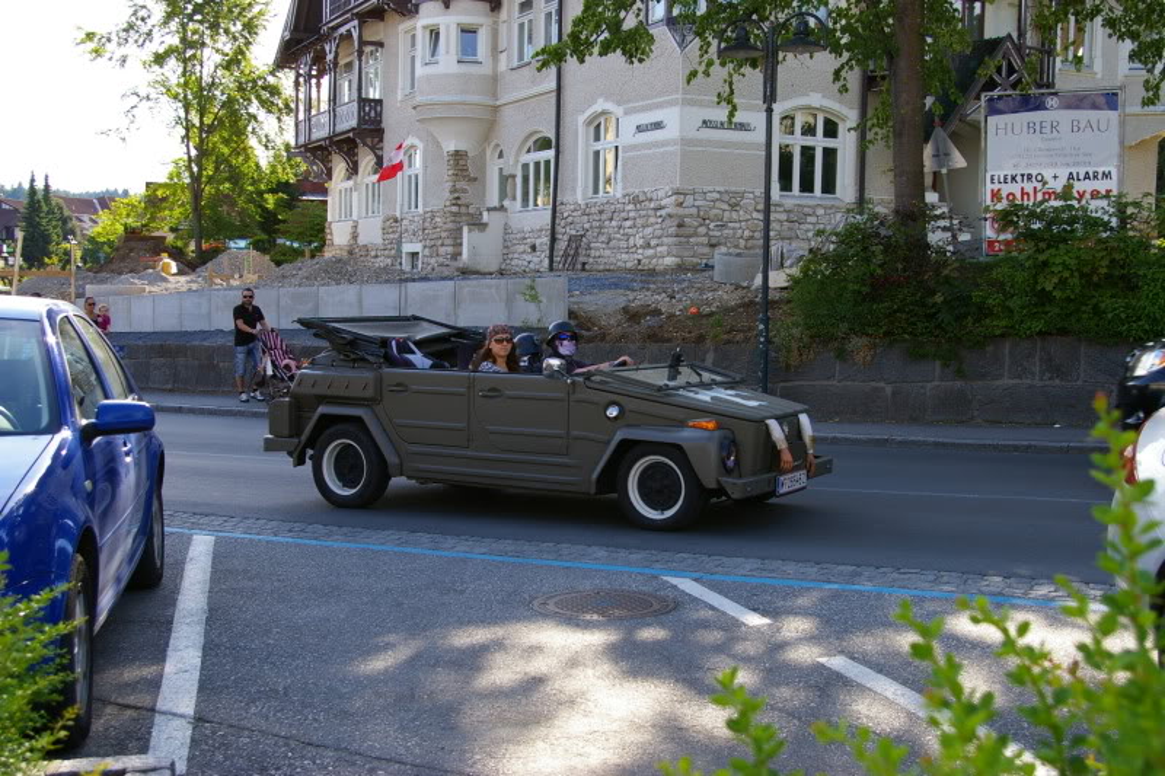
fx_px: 1359
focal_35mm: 42
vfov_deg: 31.9
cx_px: 582
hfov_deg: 46.4
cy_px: 388
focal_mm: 28
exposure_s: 1/180
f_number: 5.6
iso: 200
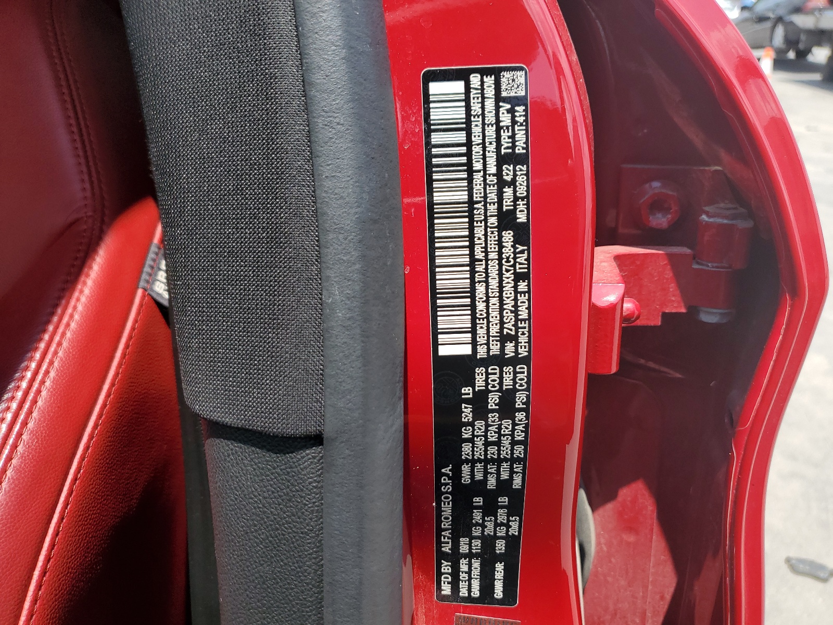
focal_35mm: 26
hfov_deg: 67.3
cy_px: 312
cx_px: 416
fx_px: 626
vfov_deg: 53.1
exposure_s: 1/1667
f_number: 1.5
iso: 50
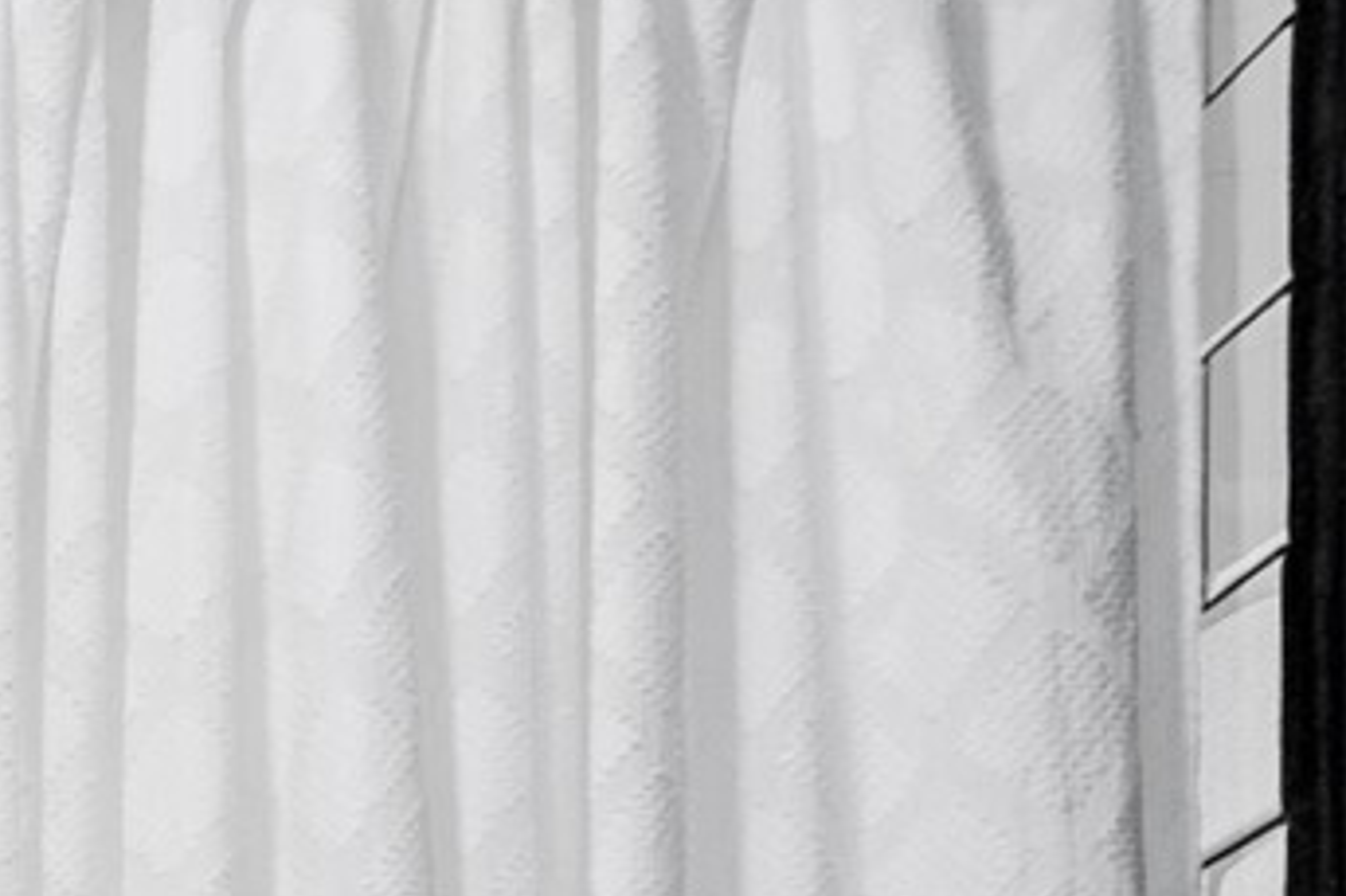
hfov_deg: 16.3
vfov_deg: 13.6
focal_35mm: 74
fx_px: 2765
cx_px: -1681
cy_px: 2125
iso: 100
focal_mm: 15
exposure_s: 1/60
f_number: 7.1
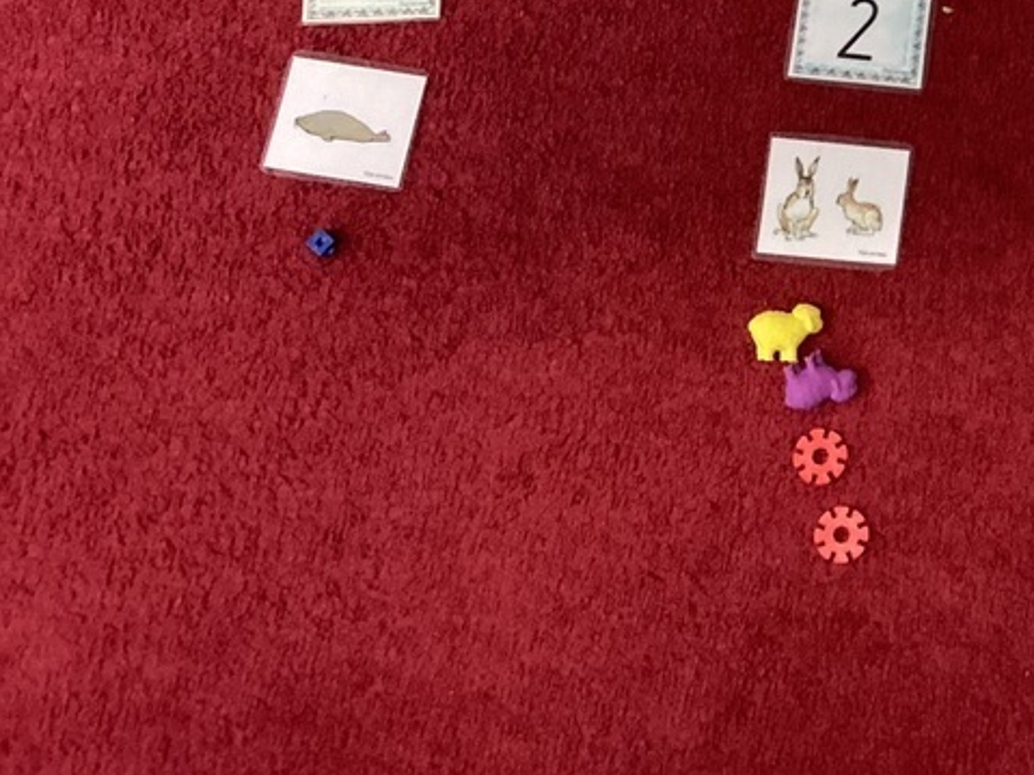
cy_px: -63
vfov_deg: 20.4
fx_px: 2061
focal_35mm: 69
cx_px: 1130
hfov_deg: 26.1
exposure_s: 1/50
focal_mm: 3.3
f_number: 2.4
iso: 200
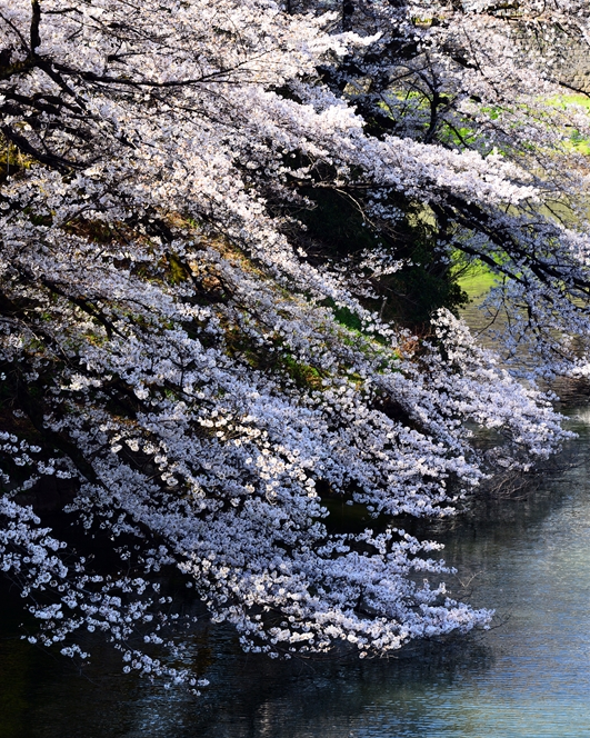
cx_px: 294
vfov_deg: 14.0
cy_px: 303
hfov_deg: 11.2
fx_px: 3013
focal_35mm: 138
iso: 400
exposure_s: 1/250
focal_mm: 122
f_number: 8
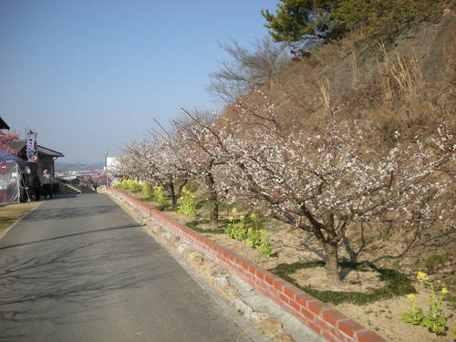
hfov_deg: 52.6
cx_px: 228
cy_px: 171
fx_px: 461
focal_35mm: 35
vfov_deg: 40.7
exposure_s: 1/280
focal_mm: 5.7
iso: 64
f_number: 5.7
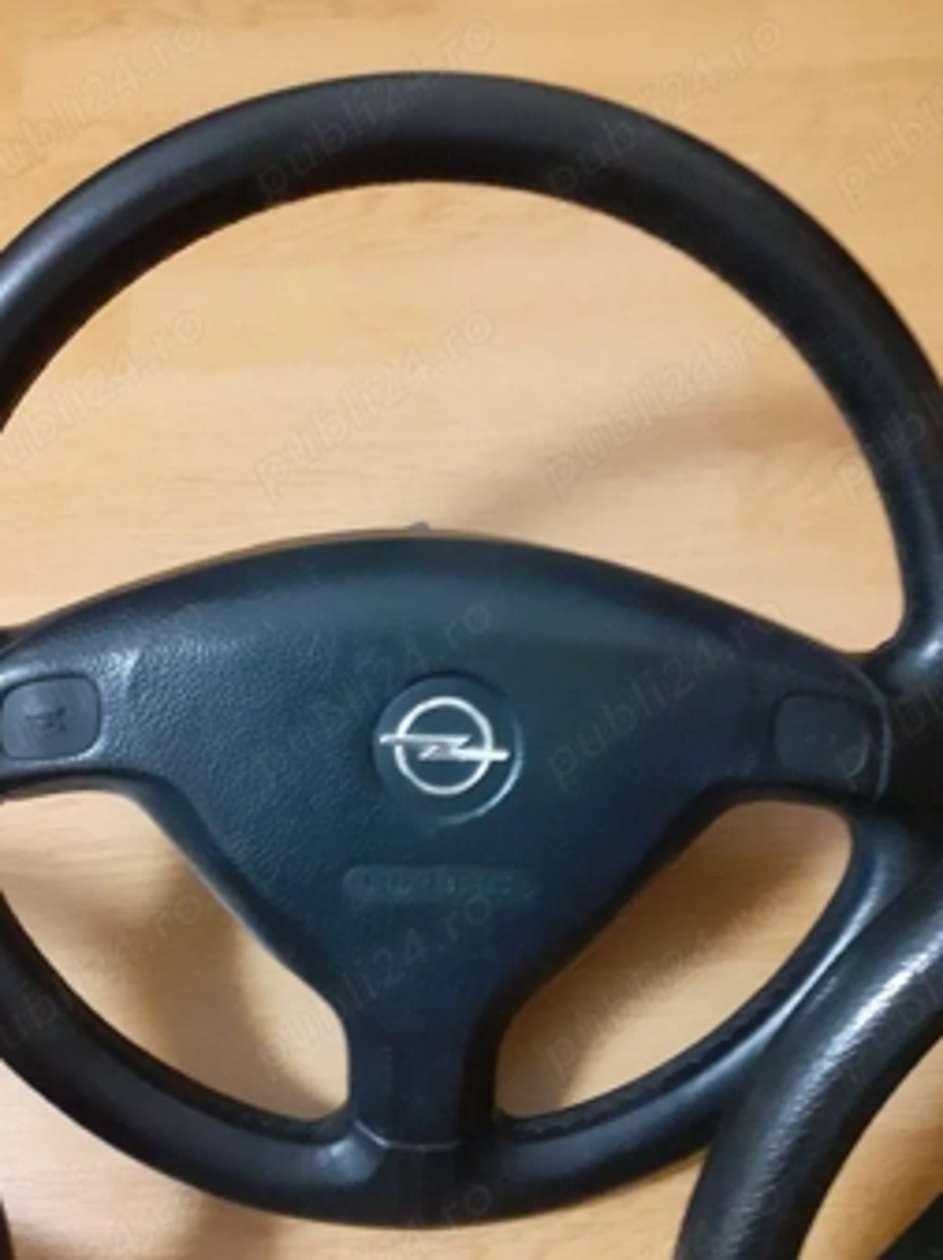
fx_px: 1164
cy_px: 734
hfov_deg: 44.1
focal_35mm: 32
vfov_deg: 56.6
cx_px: 447
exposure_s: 1/25
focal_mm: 3.6
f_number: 1.9
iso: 500
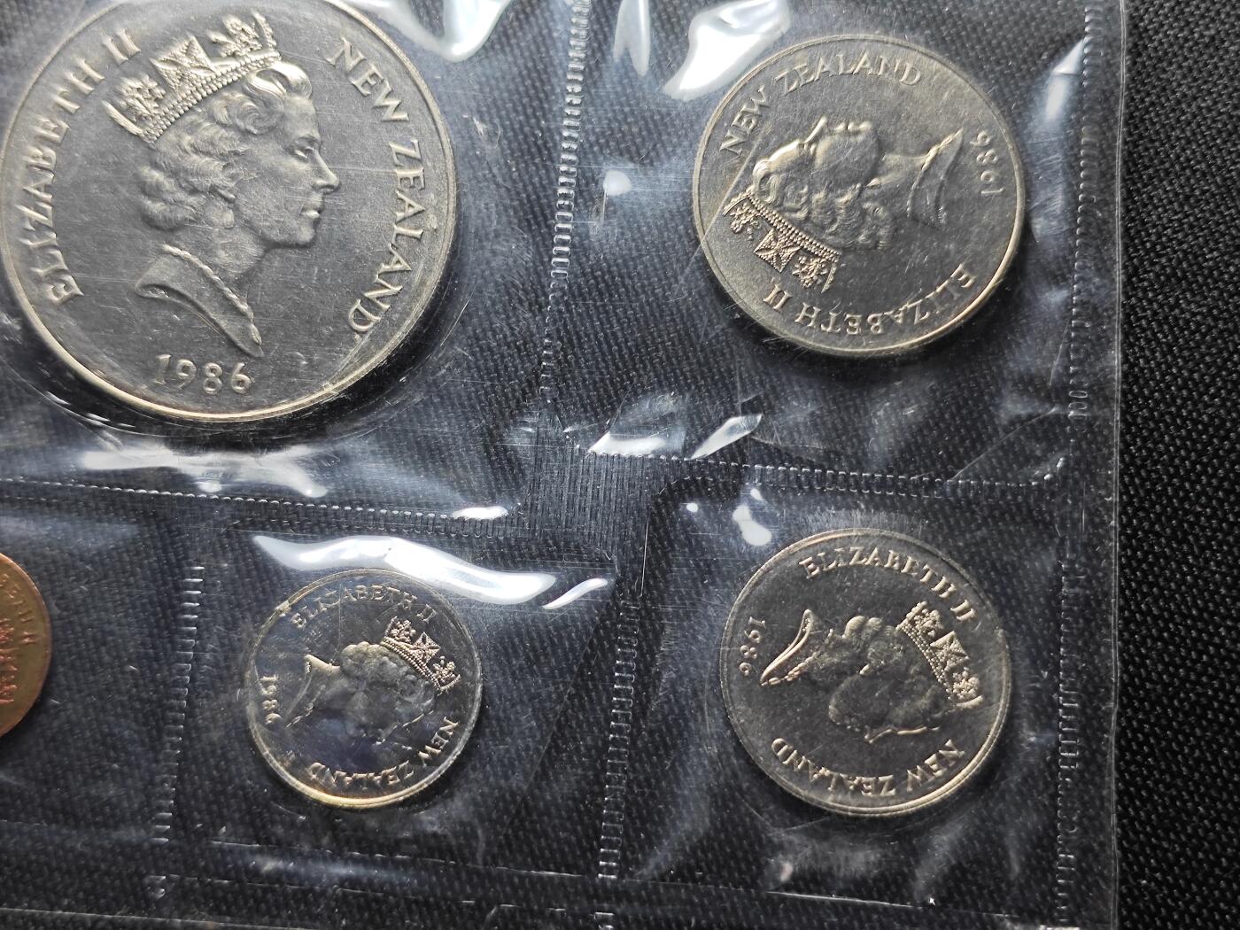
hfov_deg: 38.9
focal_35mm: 49
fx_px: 1755
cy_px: 465
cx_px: 620
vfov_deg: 29.7
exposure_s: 1/99.8
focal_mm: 5.84
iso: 100
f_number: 1.6
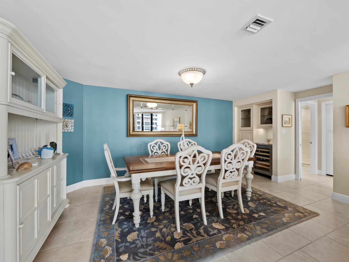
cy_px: 131
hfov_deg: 102.0
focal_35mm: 14
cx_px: 174
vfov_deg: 85.7
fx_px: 141
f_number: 11
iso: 320
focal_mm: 7
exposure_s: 1/1.25
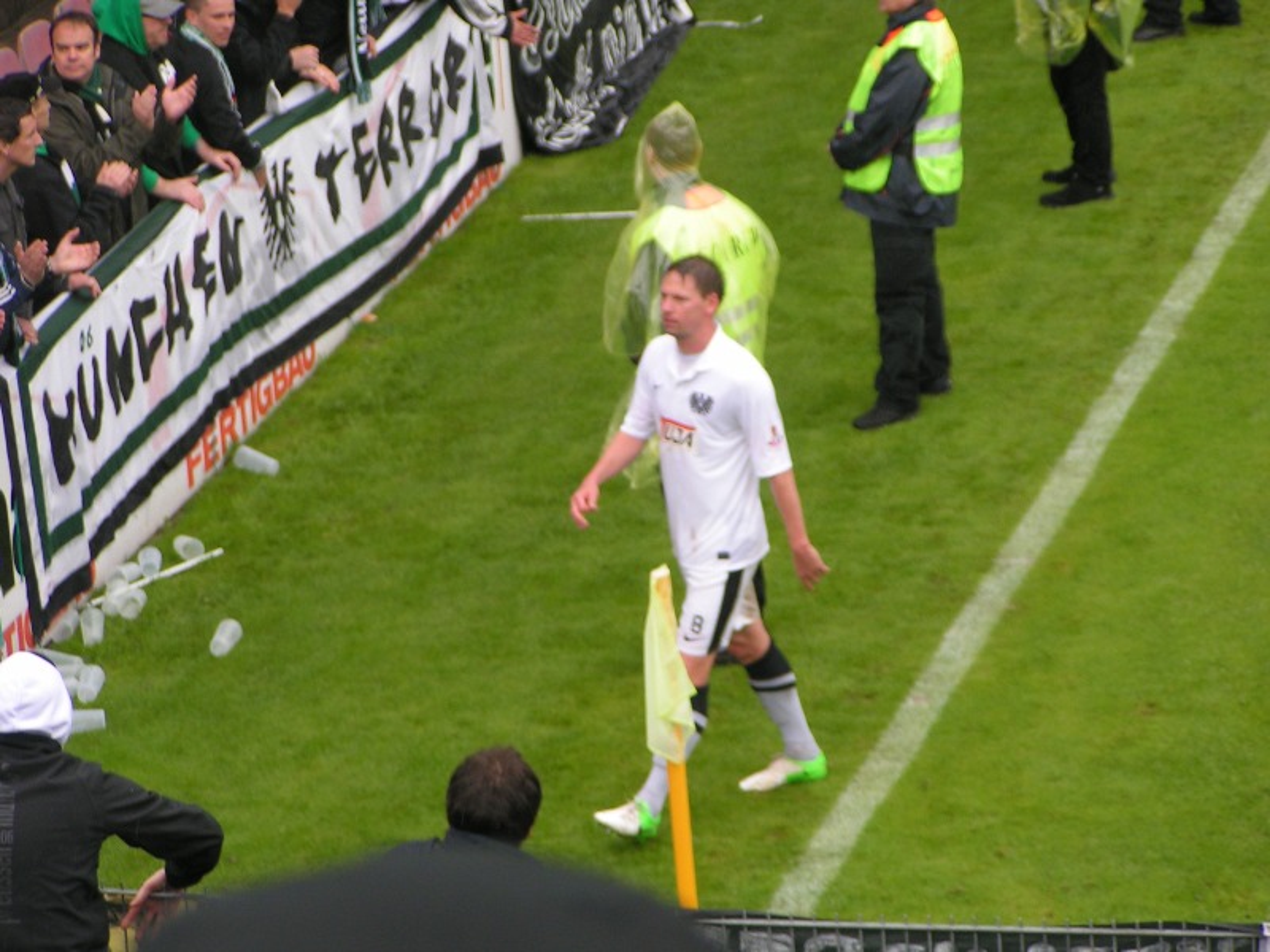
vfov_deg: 7.5
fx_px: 7228
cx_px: 635
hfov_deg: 10.0
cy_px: 476
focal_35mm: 197
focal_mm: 30.1
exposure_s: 1/200
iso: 50
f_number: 3.5
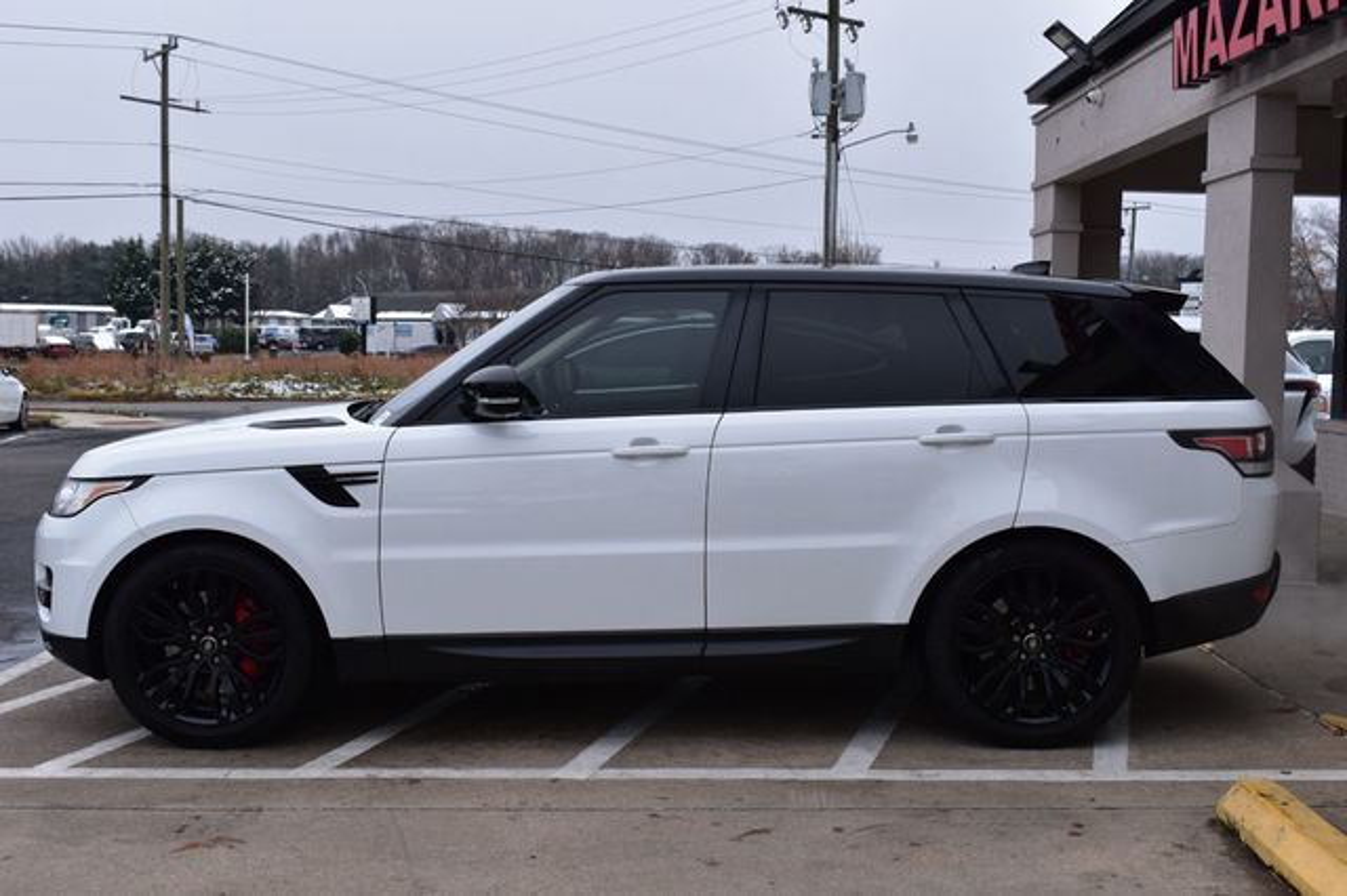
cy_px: 448
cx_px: 674
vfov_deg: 33.0
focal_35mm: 40
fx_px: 1515
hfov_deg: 47.9
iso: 400
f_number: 9
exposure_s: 1/160
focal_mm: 27
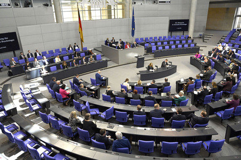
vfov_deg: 53.1
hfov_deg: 73.8
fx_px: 161
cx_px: 120
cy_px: 80
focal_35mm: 24
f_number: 7.1
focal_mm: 24
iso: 5000
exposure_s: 1/320
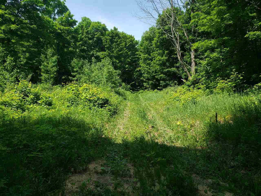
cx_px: 130
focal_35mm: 26
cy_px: 98
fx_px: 196
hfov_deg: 67.3
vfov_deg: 53.1
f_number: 2.4
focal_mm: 4.3
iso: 50
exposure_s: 1/787
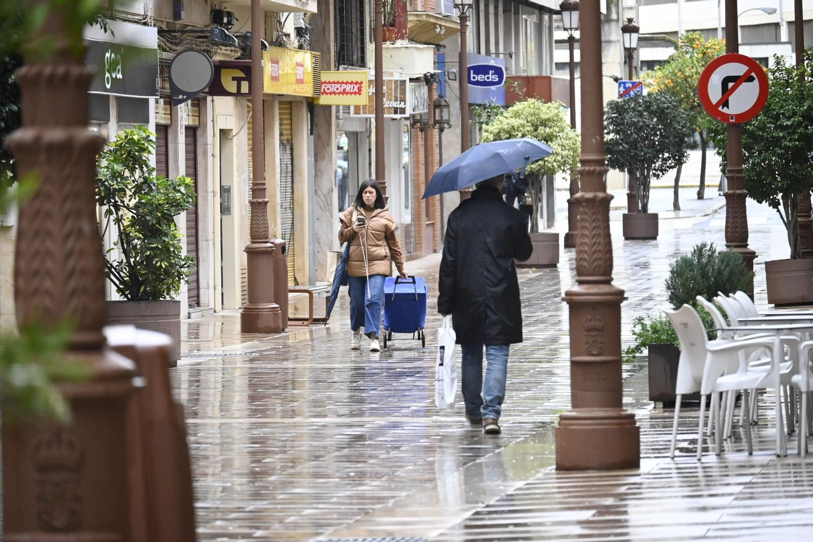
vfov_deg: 5.7
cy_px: 271
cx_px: 406
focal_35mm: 240
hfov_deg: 8.6
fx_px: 5420
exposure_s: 1/400
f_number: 5.3
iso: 2500
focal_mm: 160
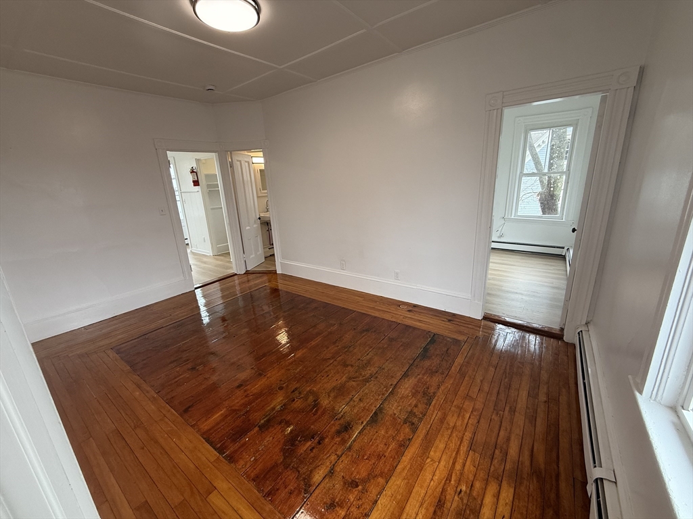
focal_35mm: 14
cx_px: 346
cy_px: 260
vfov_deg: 85.7
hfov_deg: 102.1
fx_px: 280
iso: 100
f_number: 2.2
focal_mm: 2.22
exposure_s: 1/120
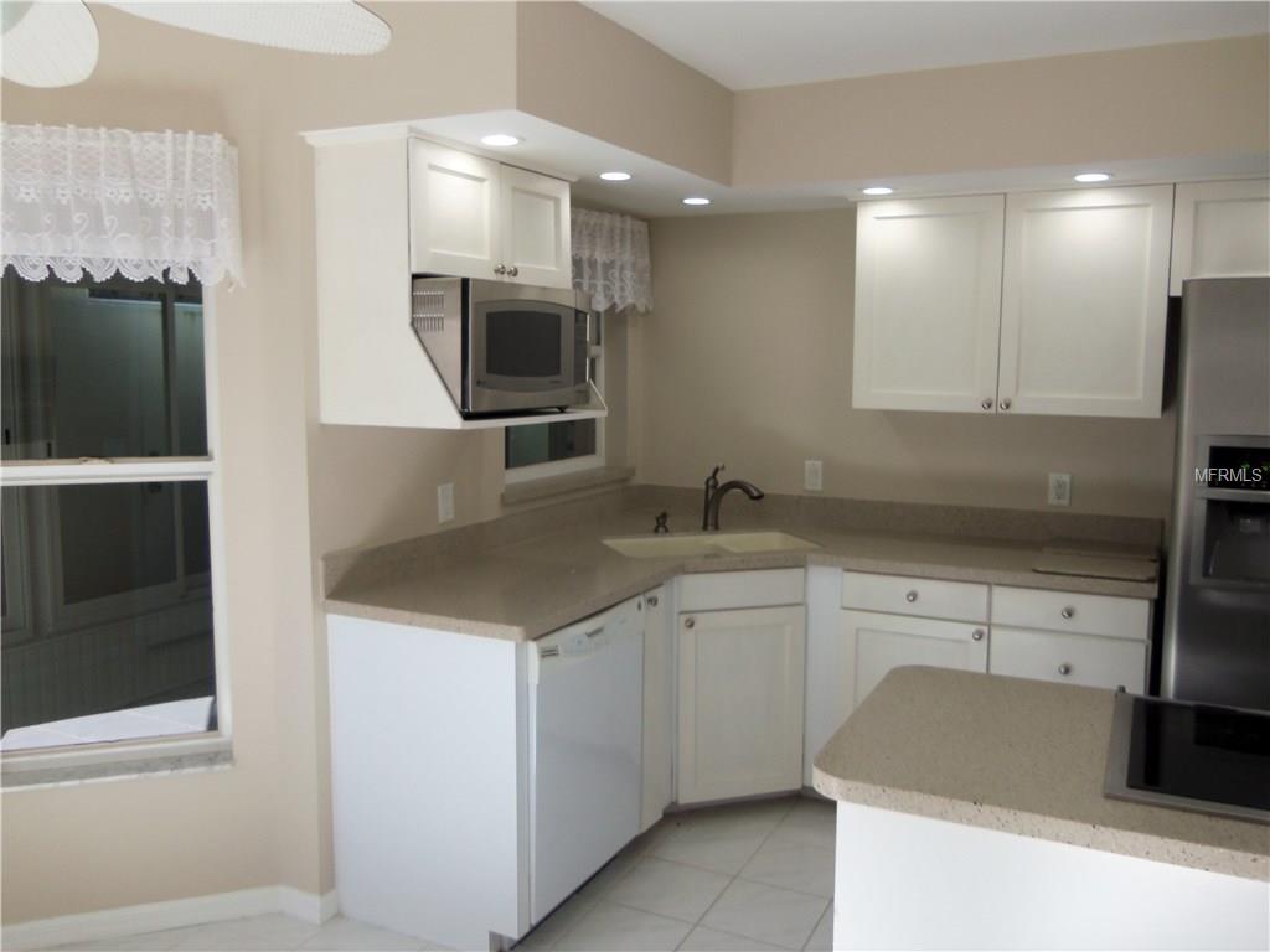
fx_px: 1027
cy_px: 476
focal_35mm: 28
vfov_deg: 49.7
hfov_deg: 63.4
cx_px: 635
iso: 80
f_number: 3.9
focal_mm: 5.1
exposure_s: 1/40
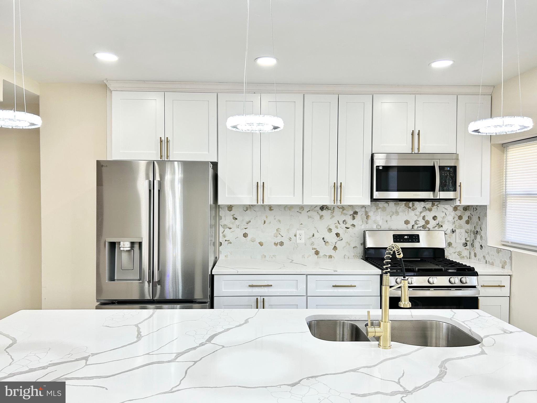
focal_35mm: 26
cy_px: 202
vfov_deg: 53.1
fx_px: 403
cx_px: 268
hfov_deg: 67.3
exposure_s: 1/120
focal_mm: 5.7
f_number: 1.5
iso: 80
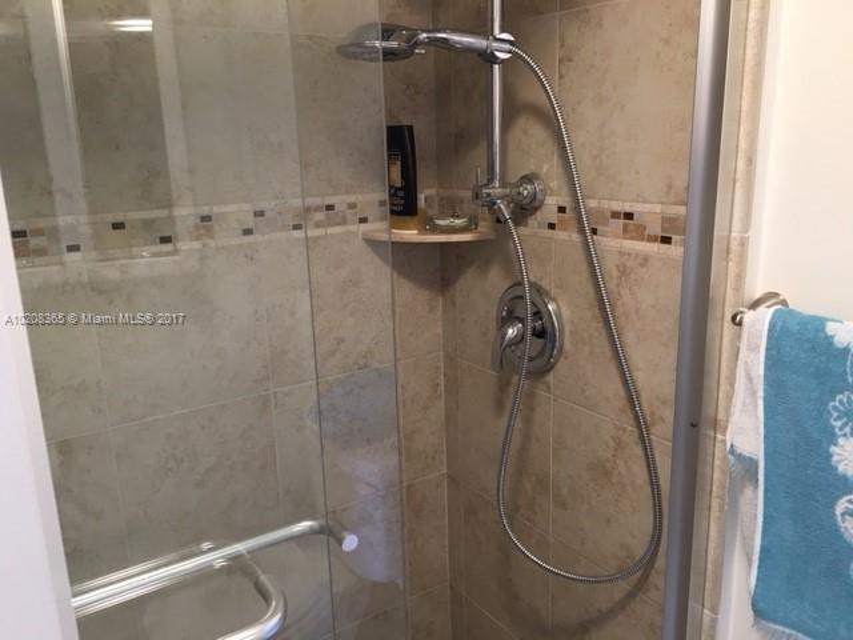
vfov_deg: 48.2
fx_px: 715
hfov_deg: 61.7
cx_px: 426
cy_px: 320
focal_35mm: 29
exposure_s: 1/30
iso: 80
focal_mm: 4.15
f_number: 2.2
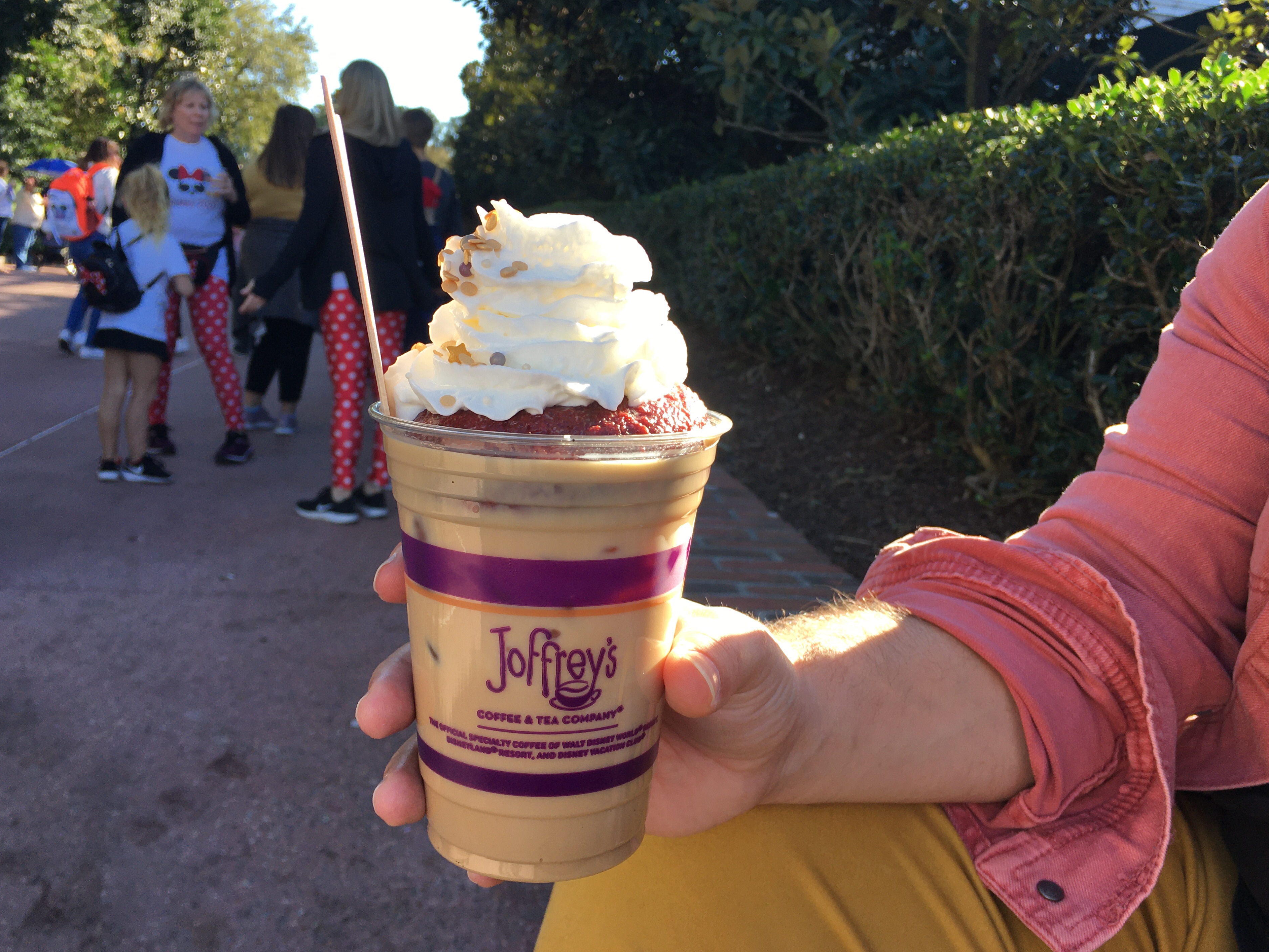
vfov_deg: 45.4
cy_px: 458
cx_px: 632
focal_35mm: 31
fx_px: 1136
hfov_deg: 58.4
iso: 25
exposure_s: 1/306
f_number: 2.2
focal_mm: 4.15
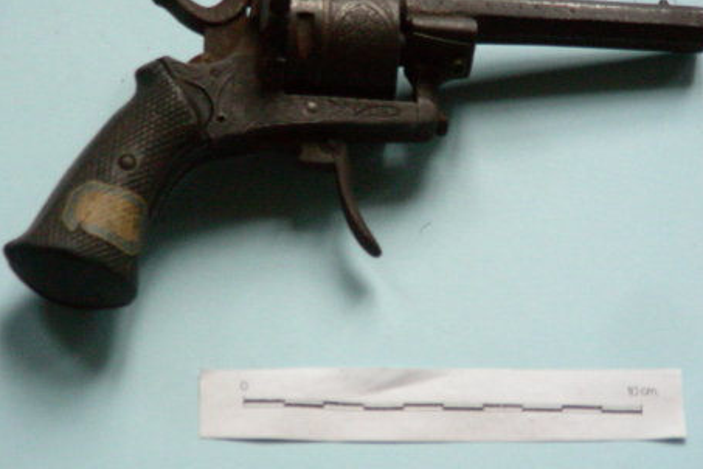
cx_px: 362
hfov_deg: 7.8
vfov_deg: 5.2
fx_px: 5155
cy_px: 201
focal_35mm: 264
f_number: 3.5
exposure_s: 1/144
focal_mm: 38.3
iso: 400
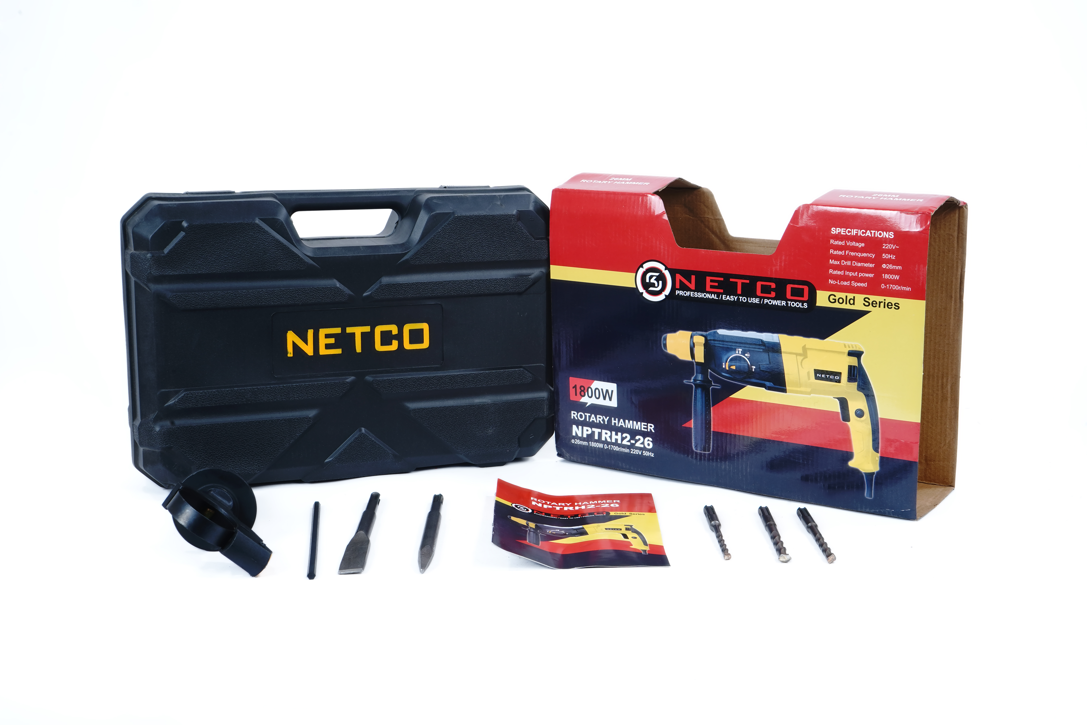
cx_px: 544
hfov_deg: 43.6
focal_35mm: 45
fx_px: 1359
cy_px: 362
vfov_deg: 29.9
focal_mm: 45
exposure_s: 1/5
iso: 100
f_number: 20
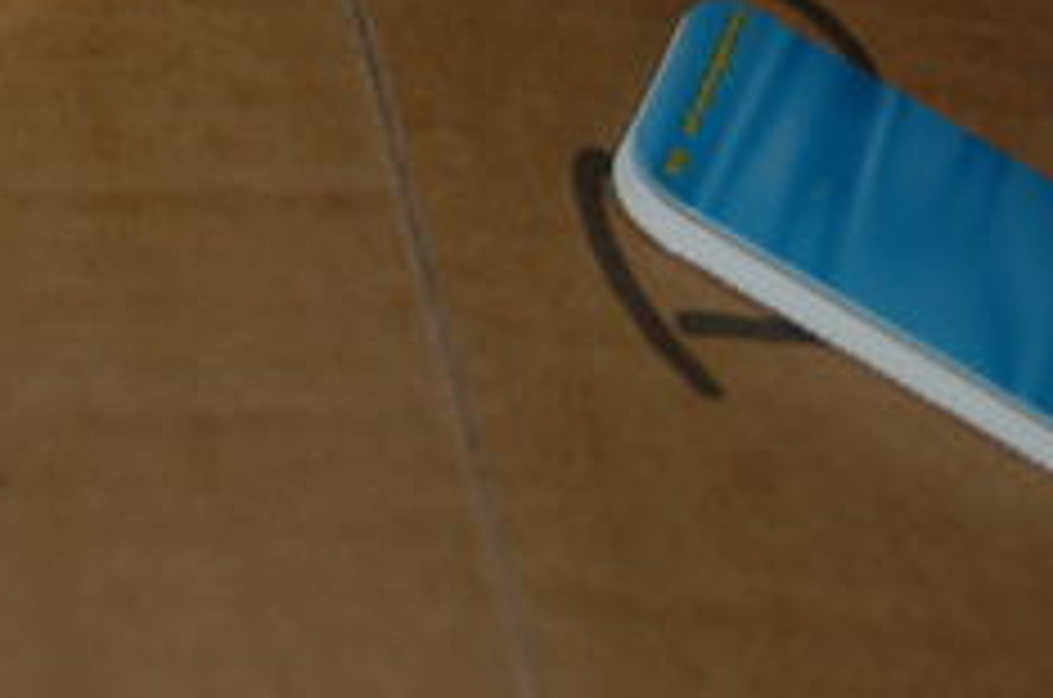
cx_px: -198
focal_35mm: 172
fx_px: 5021
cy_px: -144
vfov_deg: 7.9
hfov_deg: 11.7
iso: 400
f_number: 5.3
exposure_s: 1/60
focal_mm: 42
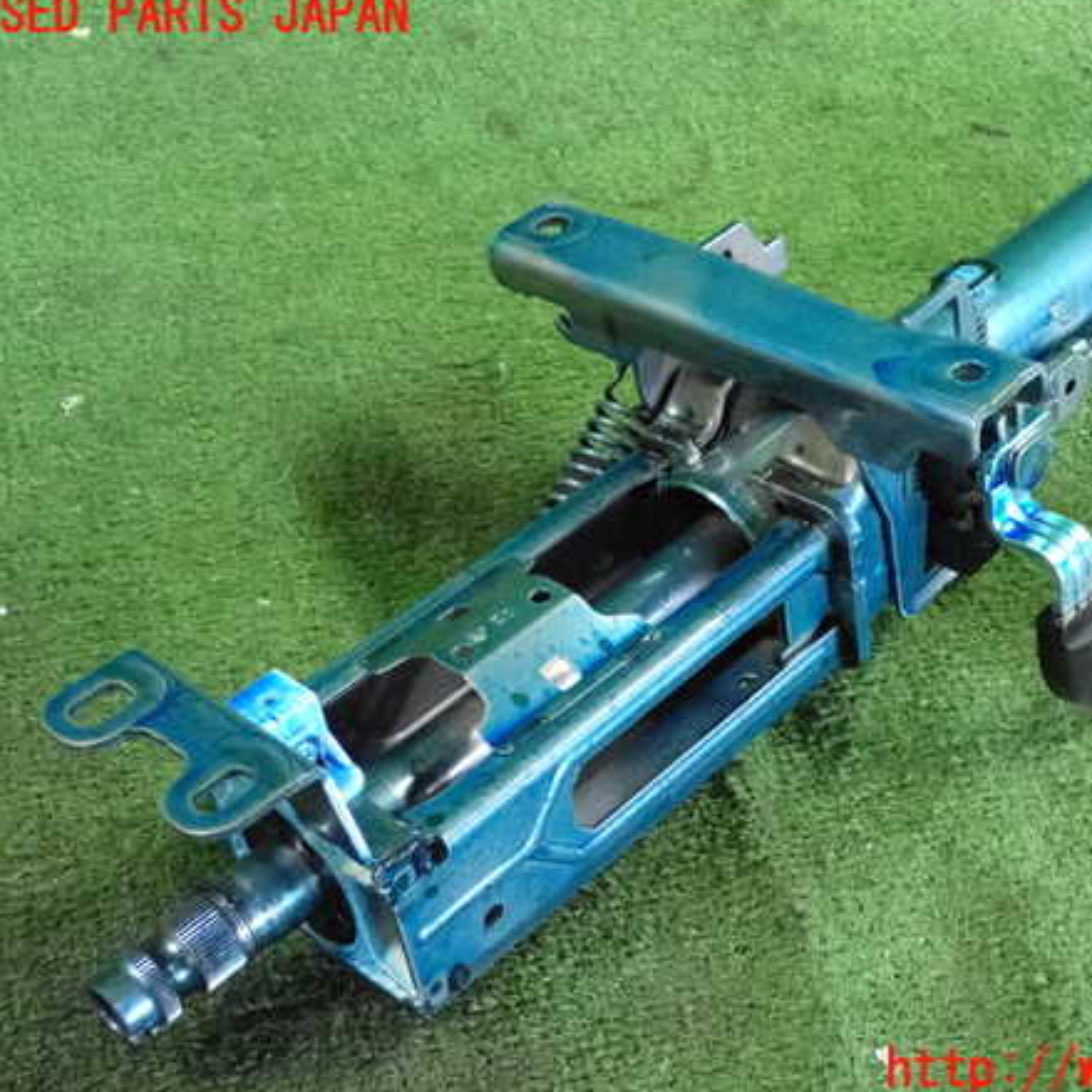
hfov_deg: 32.0
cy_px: 544
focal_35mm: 53
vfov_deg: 32.2
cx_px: 702
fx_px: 1892
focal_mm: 7.84
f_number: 2.9
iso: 4000
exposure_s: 1/125
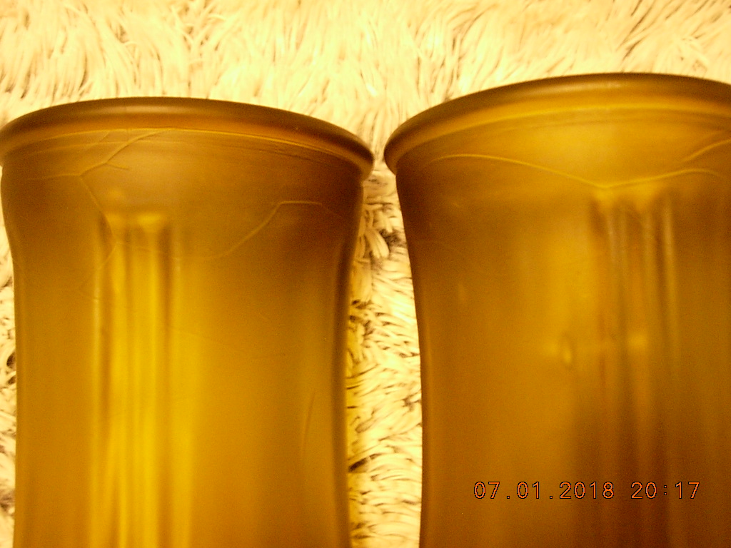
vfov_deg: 37.7
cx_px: 366
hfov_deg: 49.0
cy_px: 274
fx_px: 802
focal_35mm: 38
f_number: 2.8
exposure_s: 1/9.5
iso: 400
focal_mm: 7.8
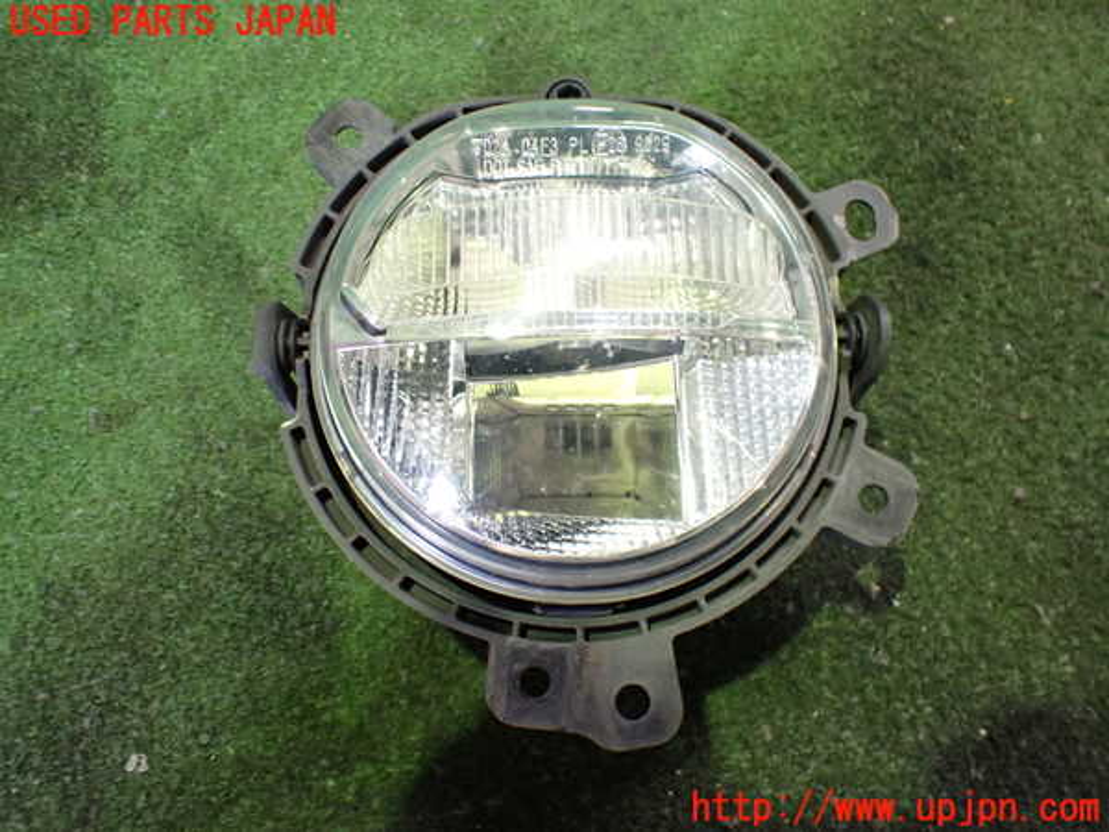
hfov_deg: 60.0
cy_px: 416
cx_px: 554
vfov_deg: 46.8
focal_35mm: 30
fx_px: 961
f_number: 2.3
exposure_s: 1/40
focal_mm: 5.4
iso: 800
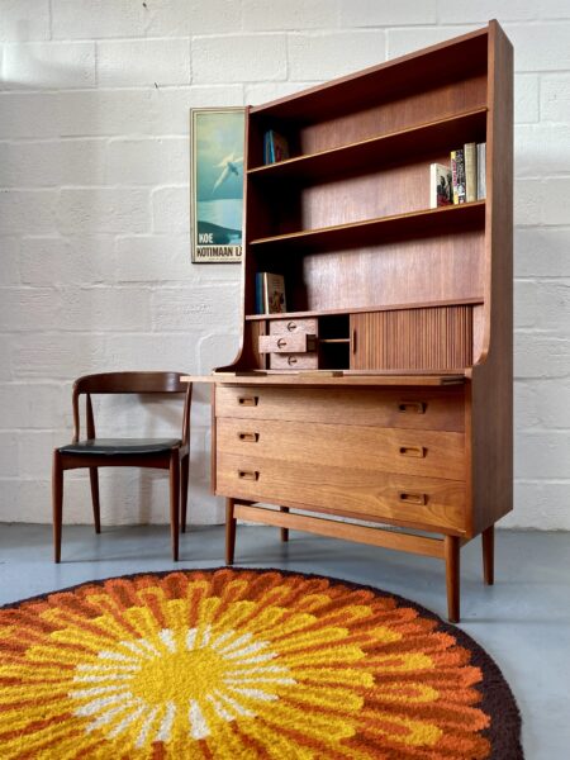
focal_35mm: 26
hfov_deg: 53.1
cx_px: 285
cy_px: 380
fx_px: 571
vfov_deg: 67.3
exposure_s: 1/120
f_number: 1.8
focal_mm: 4.25
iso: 125
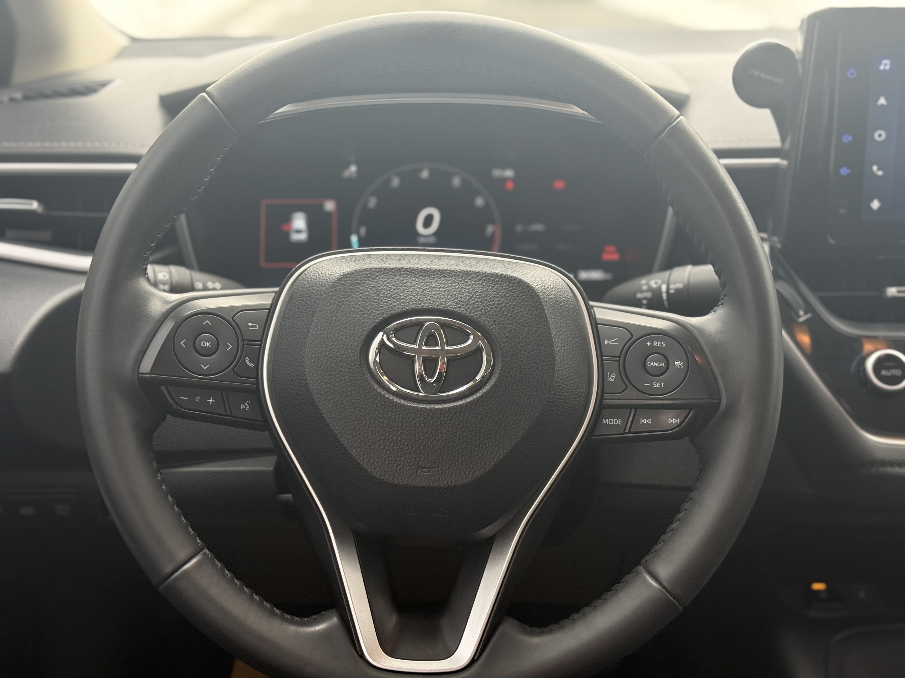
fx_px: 1255
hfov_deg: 39.7
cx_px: 452
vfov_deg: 30.3
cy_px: 339
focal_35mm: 48
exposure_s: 1/150
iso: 125
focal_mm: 6.76
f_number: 1.78
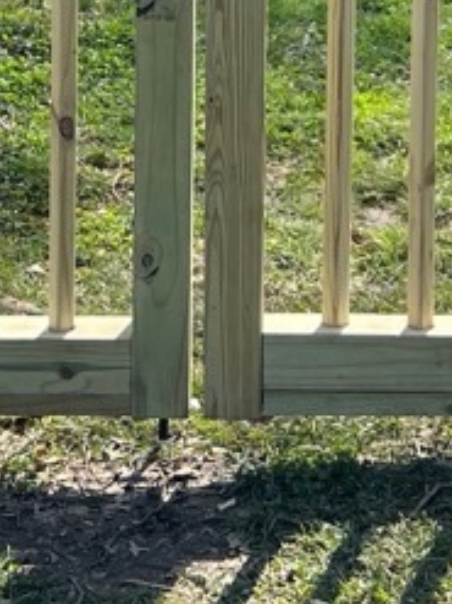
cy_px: -247
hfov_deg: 11.0
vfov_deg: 13.9
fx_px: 2352
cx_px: 220
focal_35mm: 135
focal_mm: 5.7
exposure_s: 1/1698
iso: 50
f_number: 1.5
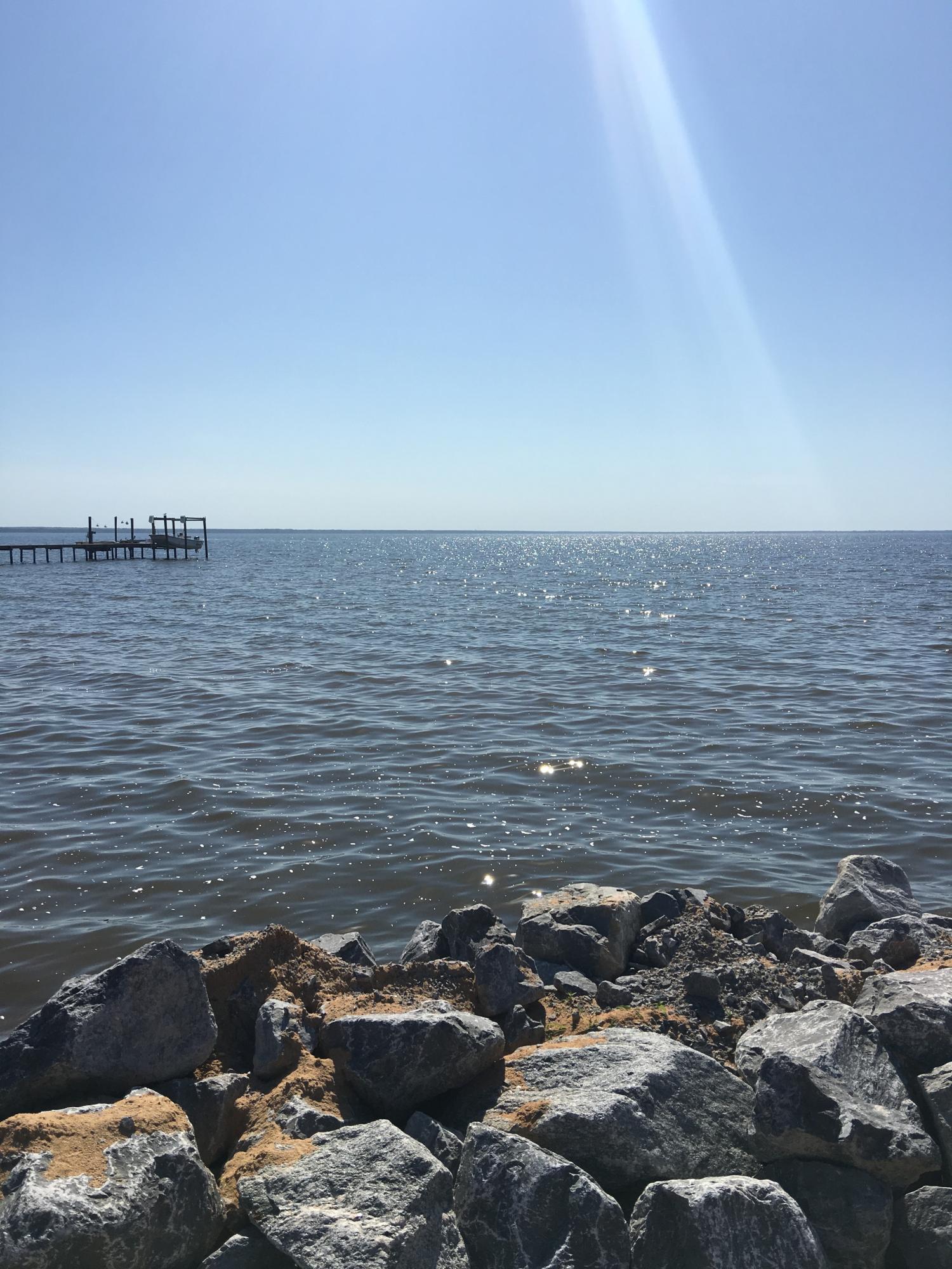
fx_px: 1063
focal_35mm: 29
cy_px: 634
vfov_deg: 61.7
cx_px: 476
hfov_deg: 48.2
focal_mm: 4.15
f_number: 2.2
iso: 25
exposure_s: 1/3344
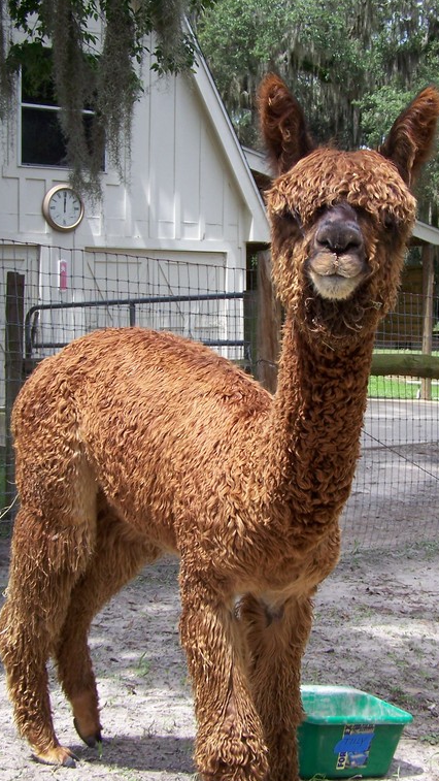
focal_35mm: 56
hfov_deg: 21.4
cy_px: 393
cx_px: 256
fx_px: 1158
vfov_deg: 37.2
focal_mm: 6.3
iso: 64
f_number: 2.8
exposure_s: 1/400
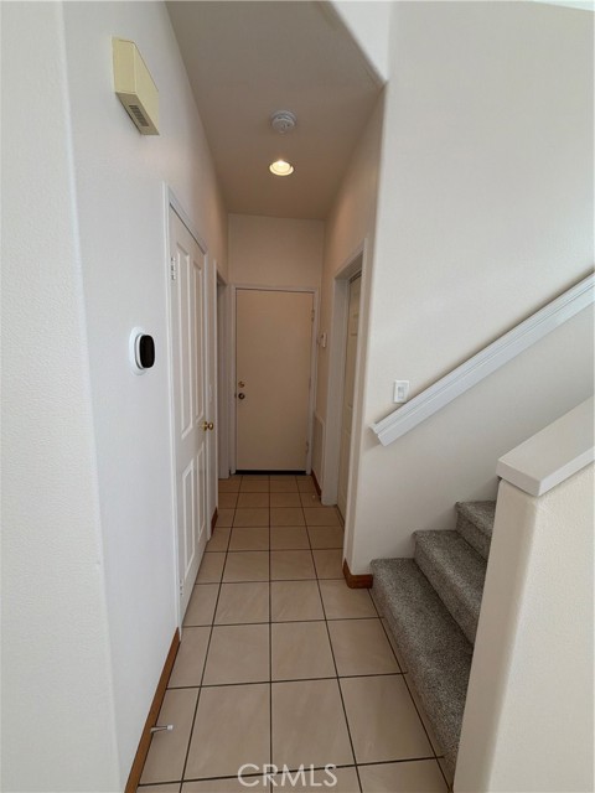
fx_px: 321
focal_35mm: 14
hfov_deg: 85.7
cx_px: 298
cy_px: 396
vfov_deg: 102.1
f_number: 2.2
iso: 64
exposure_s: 1/120
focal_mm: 2.22
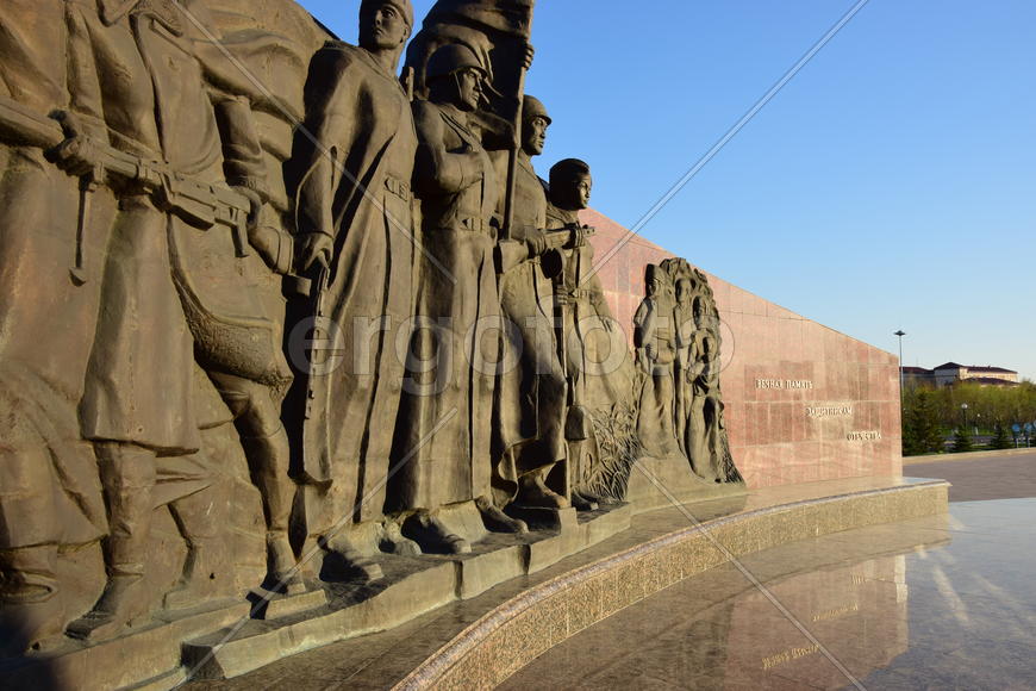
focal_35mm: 32
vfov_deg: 41.7
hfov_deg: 59.5
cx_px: 518
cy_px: 346
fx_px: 906
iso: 100
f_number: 11
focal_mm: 21
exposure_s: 1/80
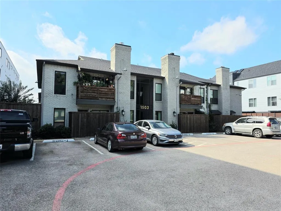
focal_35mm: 23
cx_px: 140
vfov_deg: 58.9
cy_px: 106
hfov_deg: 73.9
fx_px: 187
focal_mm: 6.25
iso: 80
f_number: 1.7
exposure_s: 1/5000
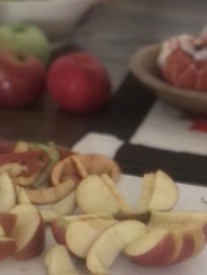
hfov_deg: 13.8
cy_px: 172
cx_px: 42
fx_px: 853
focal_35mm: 107
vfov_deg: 18.3
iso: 1250
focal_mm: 6.6
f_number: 2.8
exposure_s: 1/30
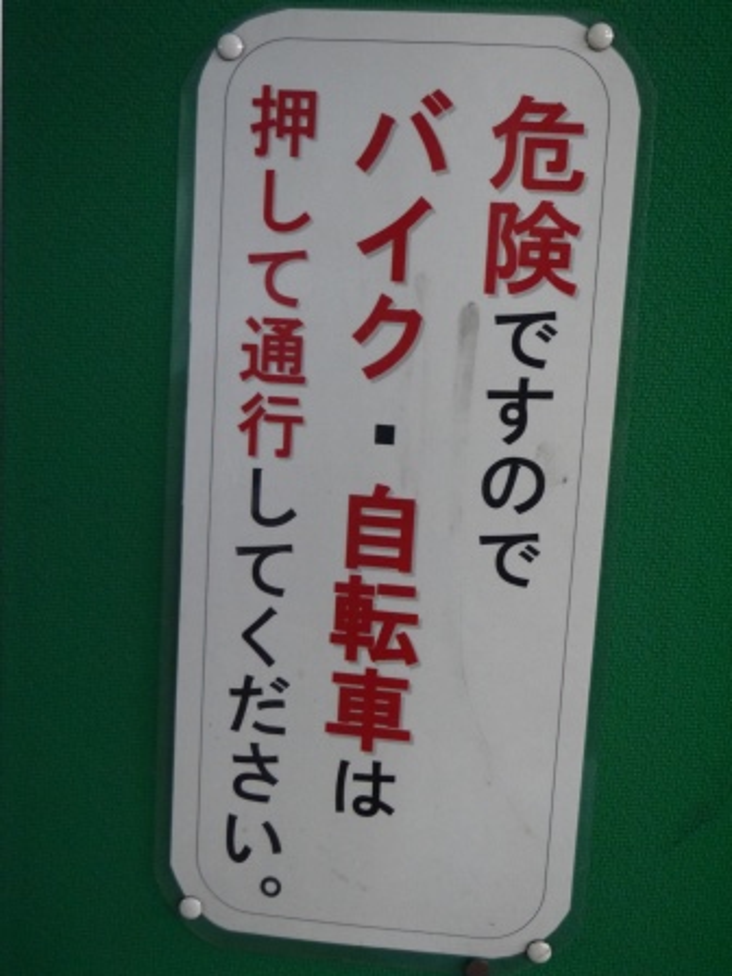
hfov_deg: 36.0
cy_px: 488
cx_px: 366
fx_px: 1128
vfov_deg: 46.8
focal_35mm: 40
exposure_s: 1/40
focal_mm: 20
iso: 1600
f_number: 4.4
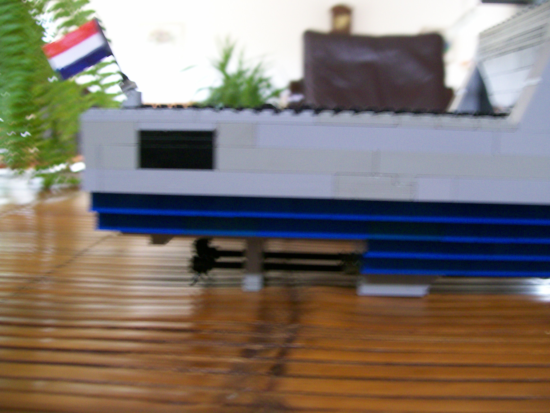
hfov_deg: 51.4
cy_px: 206
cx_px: 275
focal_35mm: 36
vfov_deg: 39.7
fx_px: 572
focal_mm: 6
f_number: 2.7
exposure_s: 1/8
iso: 160
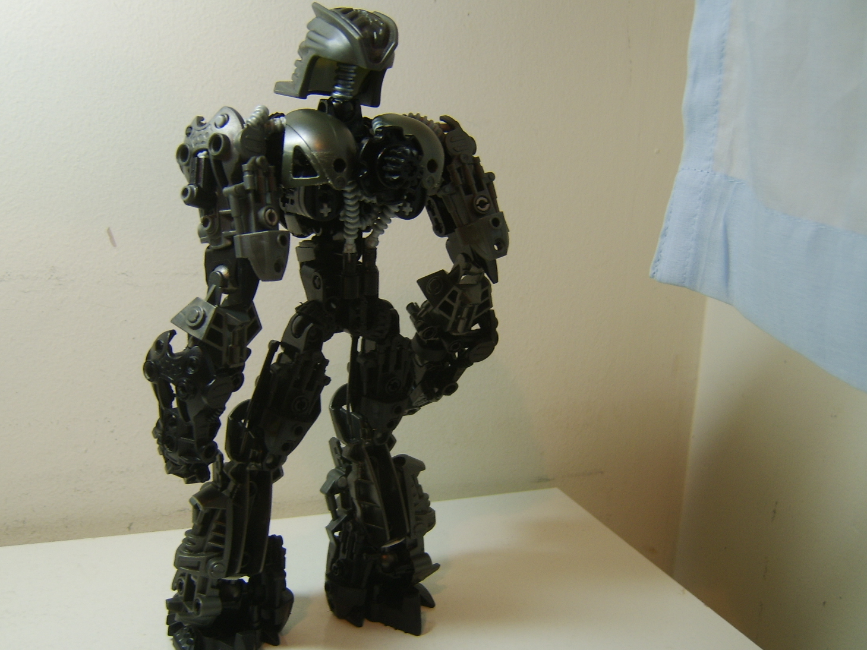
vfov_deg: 41.8
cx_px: 402
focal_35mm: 34
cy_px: 331
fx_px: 852
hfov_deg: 53.9
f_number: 2.7
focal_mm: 8.13
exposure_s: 1/21
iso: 71
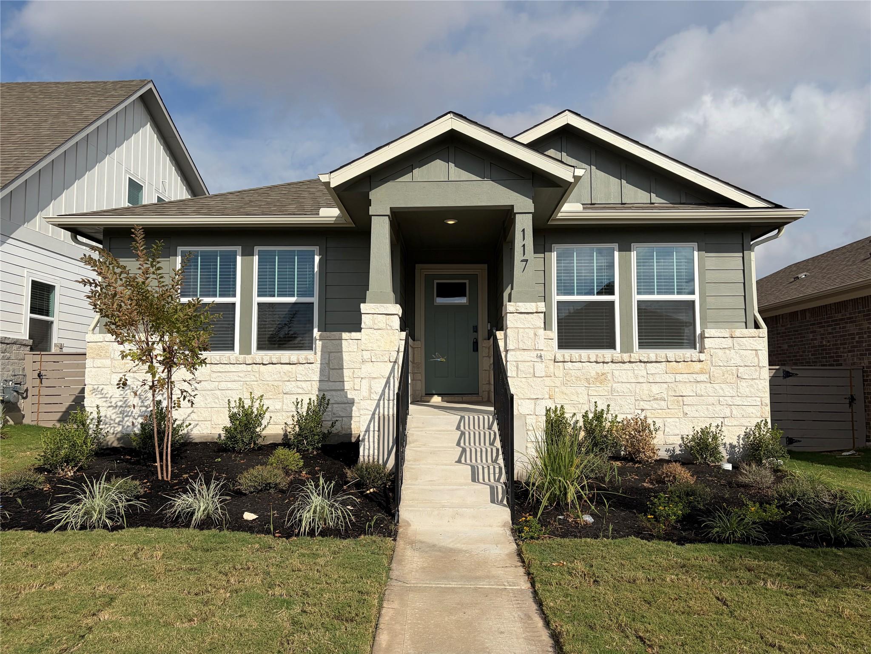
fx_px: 654
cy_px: 327
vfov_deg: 53.1
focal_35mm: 26
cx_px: 436
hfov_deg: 67.3
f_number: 1.6
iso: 50
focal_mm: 5.96
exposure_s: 1/7813
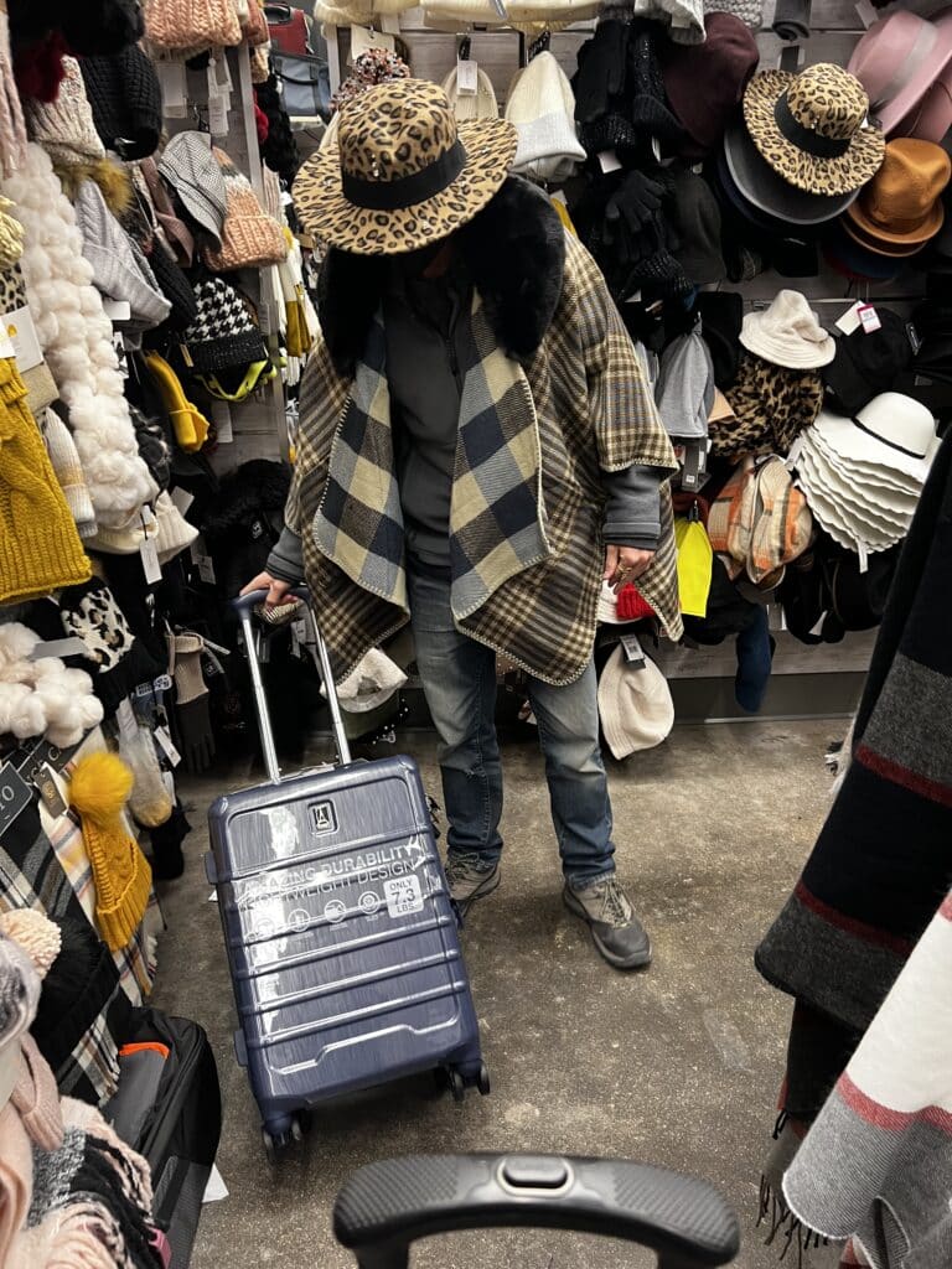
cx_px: 476
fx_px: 953
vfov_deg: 67.3
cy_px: 634
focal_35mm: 26
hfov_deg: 53.1
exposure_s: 1/60
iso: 250
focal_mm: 5.7
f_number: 1.5
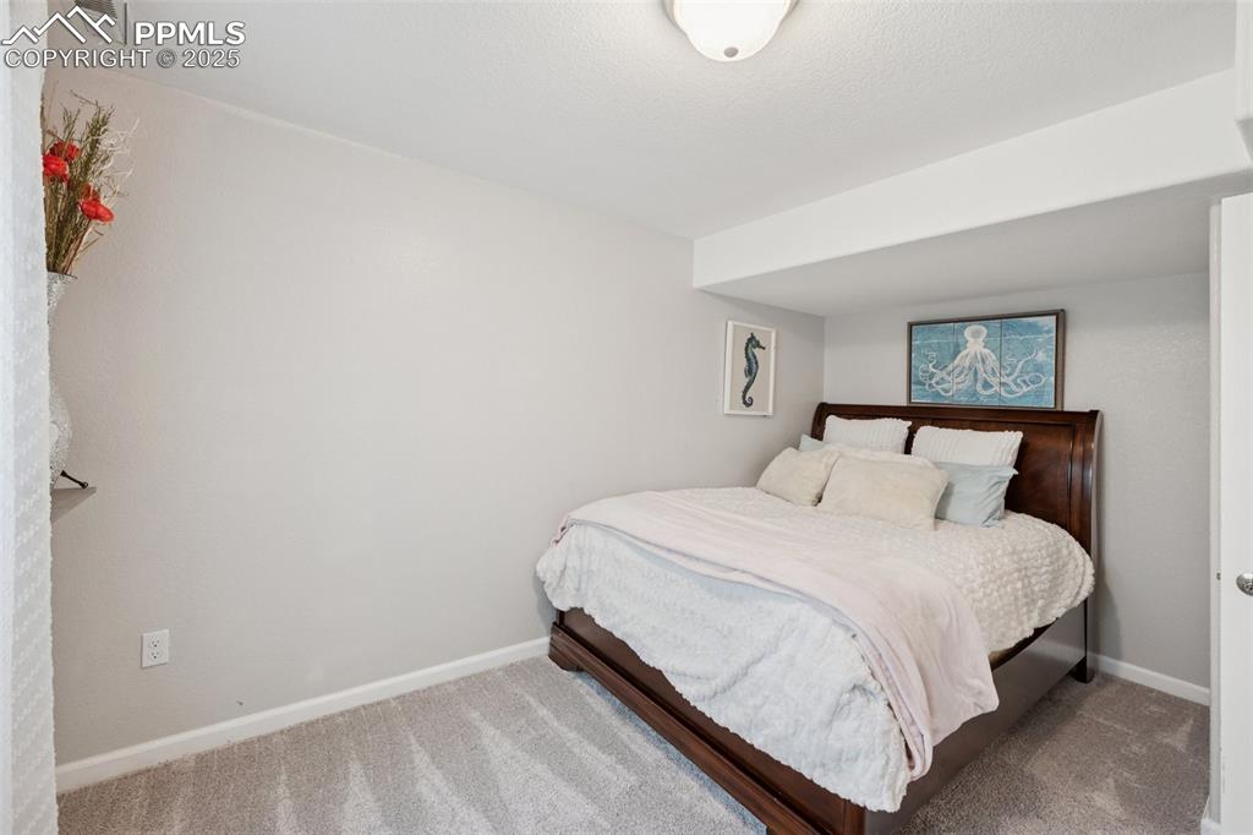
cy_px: 418
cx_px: 626
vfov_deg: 81.2
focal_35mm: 14
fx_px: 487
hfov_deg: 104.3
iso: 100
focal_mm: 14
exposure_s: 1.3
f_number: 11
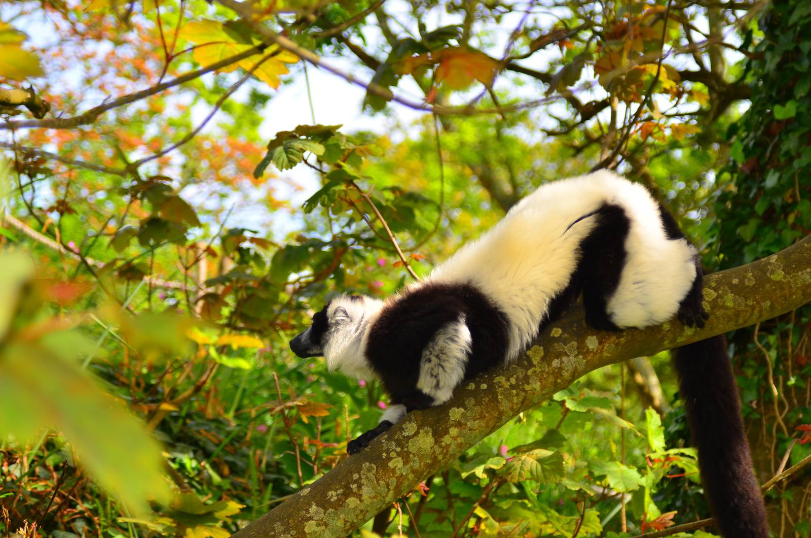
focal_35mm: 105
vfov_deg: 13.0
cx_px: 406
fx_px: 2361
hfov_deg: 19.5
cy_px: 269
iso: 100
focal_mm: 70
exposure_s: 1/250
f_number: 4.5
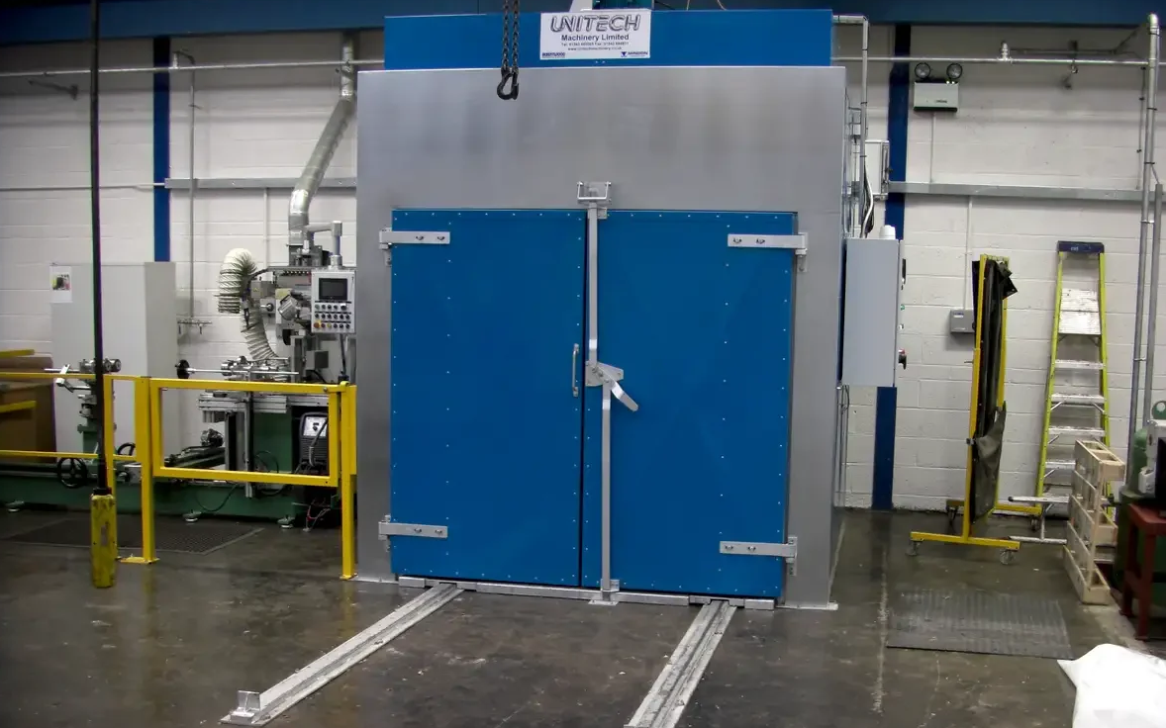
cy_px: 329
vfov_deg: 31.2
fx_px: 1303
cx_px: 580
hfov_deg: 48.2
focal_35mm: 41
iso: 200
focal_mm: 6.3
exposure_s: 1/20
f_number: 3.4
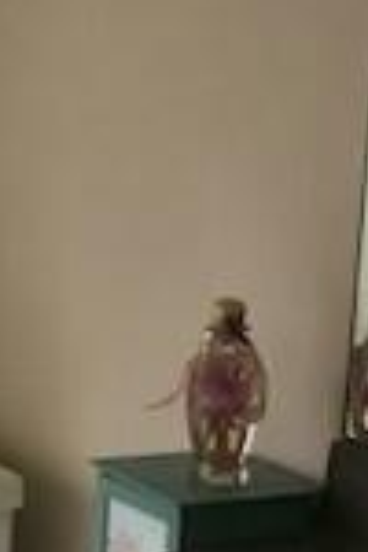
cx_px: -96
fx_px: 1901
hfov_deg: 10.8
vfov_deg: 16.5
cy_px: 390
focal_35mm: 124
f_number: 1.8
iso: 64
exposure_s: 1/15
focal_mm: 3.99
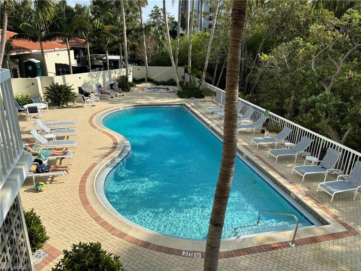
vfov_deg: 53.1
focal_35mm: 26
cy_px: 136
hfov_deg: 67.3
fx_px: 271
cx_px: 180
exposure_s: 1/2639
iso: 50
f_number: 1.6
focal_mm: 5.96
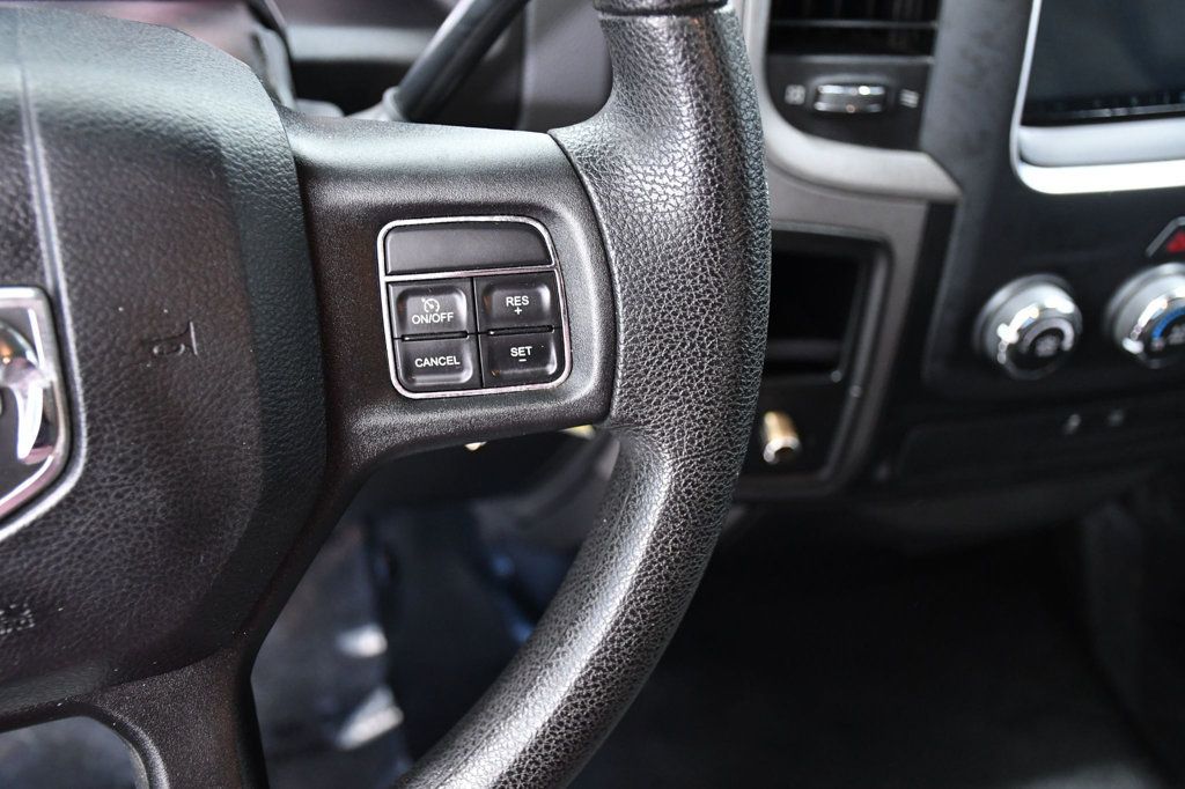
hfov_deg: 43.6
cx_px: 592
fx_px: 1481
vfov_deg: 29.8
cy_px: 394
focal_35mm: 45
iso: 2500
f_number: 4
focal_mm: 30
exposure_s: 1/25
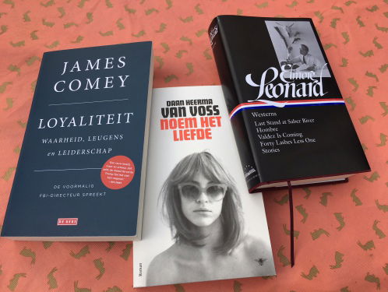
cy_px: 146
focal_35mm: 29
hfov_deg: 61.6
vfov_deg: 48.3
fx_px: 326
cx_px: 194
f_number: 2.2
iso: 25
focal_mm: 4.15
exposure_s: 1/315
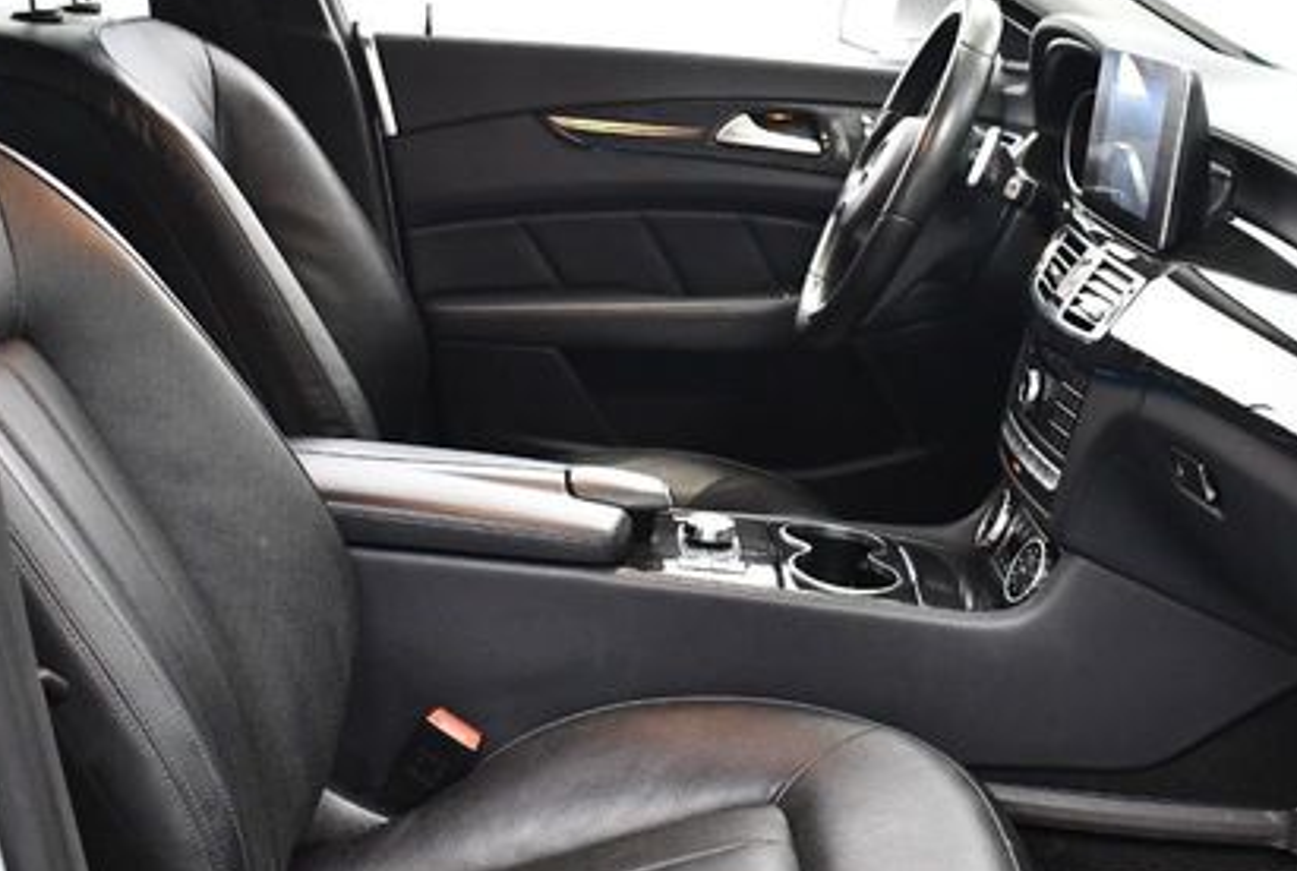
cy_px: 475
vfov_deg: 24.3
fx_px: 2022
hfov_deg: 35.5
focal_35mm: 56
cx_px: 767
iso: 3200
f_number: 3.5
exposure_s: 1/125
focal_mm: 18
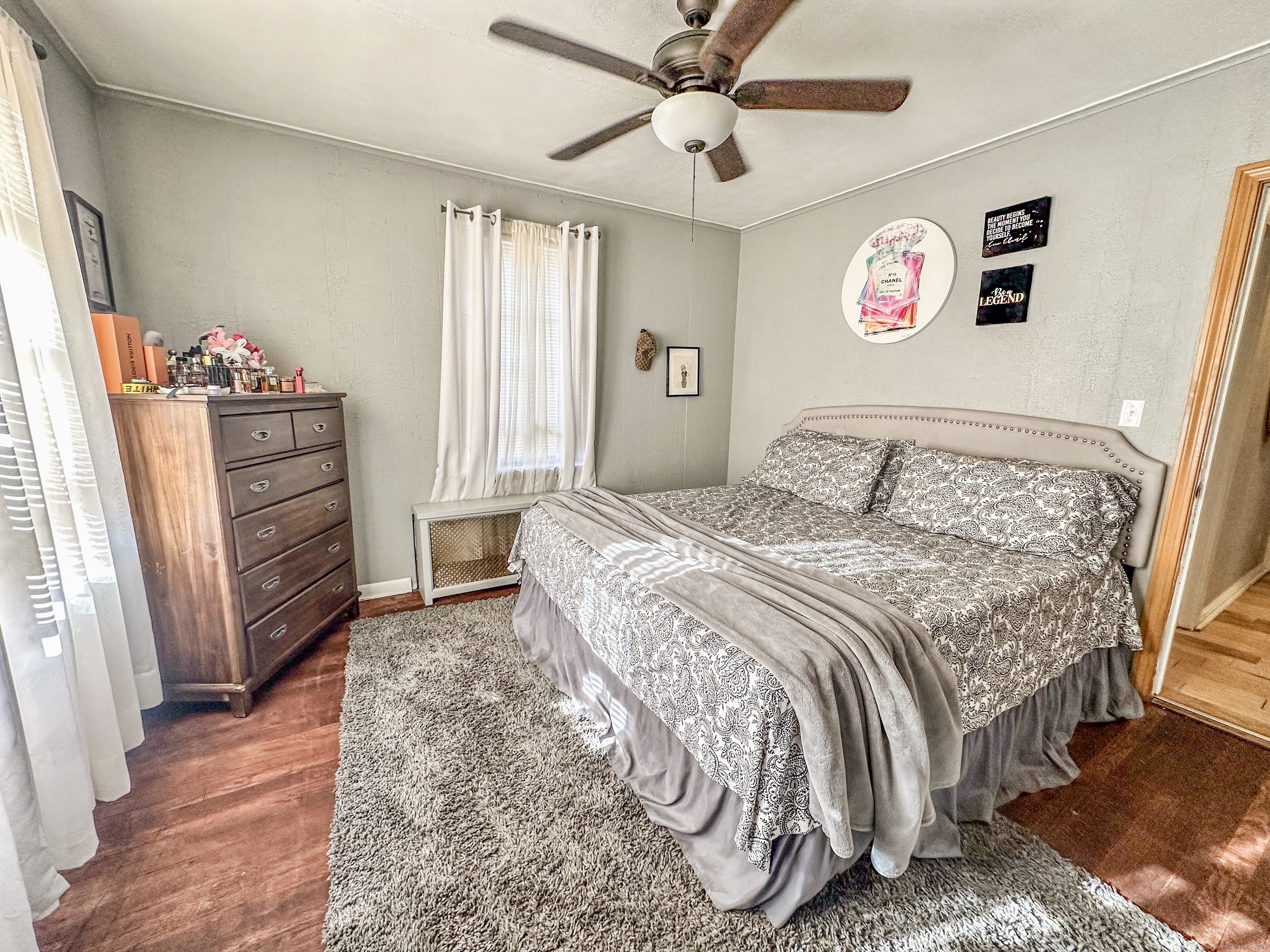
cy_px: 476
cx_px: 635
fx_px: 514
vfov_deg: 85.7
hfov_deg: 102.1
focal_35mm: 14
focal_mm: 2.22
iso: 160
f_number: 2.2
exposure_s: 1/100
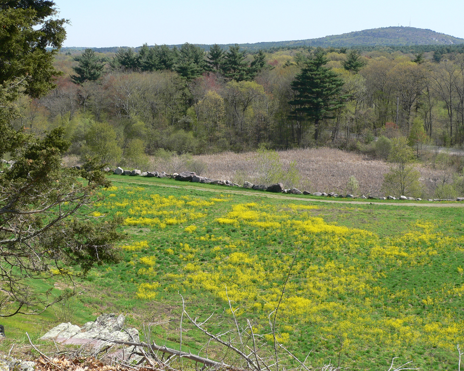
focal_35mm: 61
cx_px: 239
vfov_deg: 25.0
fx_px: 838
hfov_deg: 31.0
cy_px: 185
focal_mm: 9.7
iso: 80
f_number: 4
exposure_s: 1/400
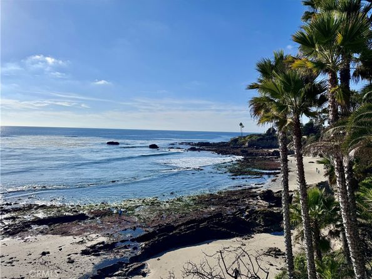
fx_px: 258
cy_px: 140
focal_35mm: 24
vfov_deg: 56.8
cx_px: 186
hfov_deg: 71.6
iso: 64
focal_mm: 6.76
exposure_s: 1/12346
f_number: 1.78
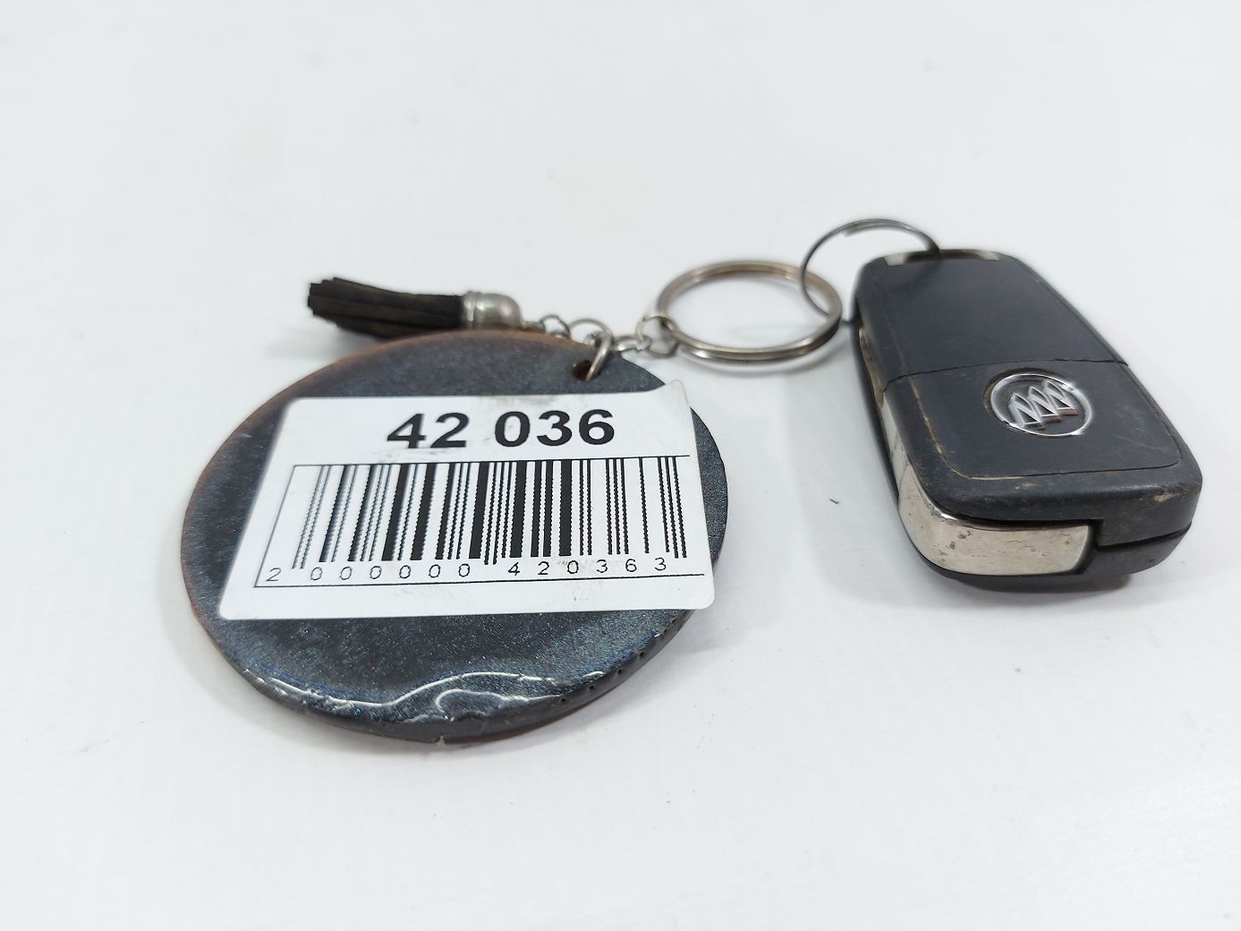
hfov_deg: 71.6
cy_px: 466
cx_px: 620
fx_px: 860
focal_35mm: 24
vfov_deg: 56.8
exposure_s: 1/50
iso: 50
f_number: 1.8
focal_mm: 5.23
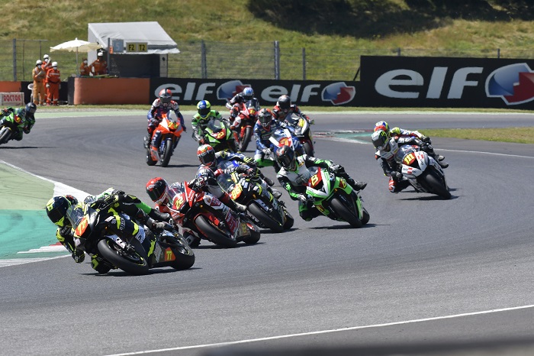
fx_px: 4448
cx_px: 267
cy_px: 178
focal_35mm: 300
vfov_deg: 4.6
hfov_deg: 6.9
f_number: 9
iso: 500
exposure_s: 1/1250
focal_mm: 200
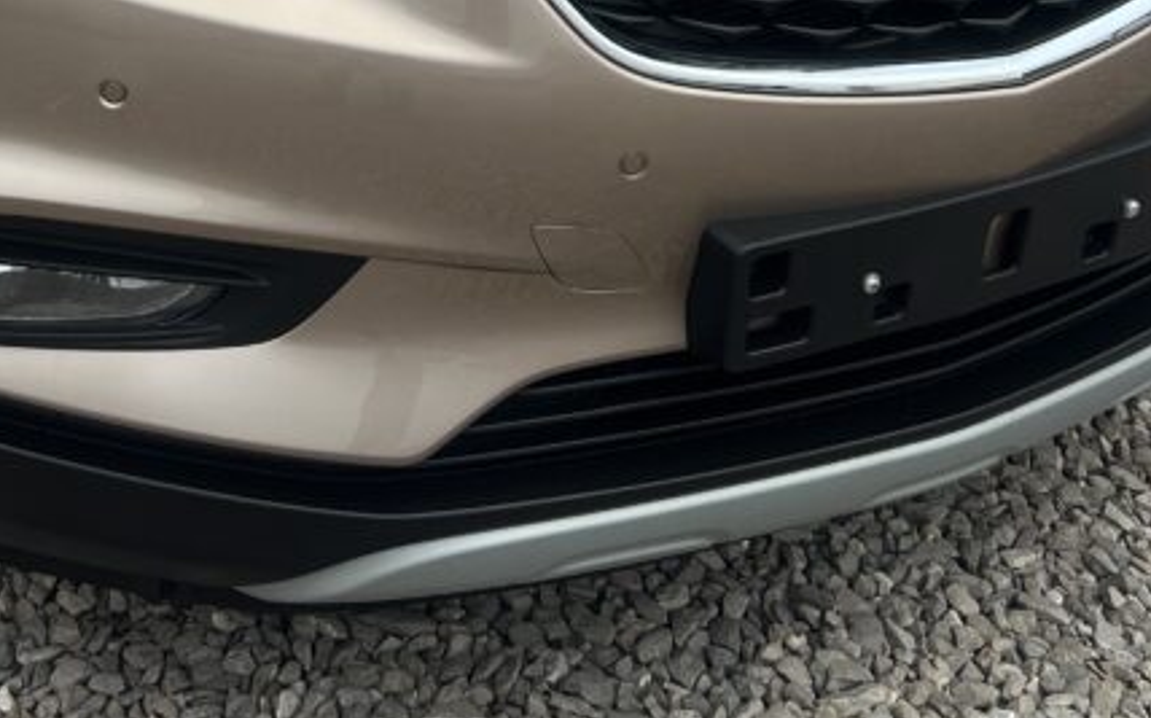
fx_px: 2069
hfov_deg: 30.4
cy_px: -218
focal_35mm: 66
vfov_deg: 18.3
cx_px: 250
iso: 40
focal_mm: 5.7
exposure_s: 1/268
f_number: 1.5
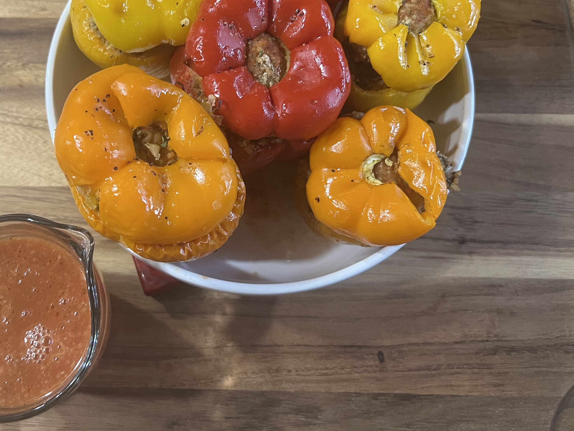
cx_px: 185
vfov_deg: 38.4
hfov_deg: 49.2
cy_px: 156
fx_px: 614
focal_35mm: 37
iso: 320
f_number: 1.5
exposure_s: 1/60
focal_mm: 5.7
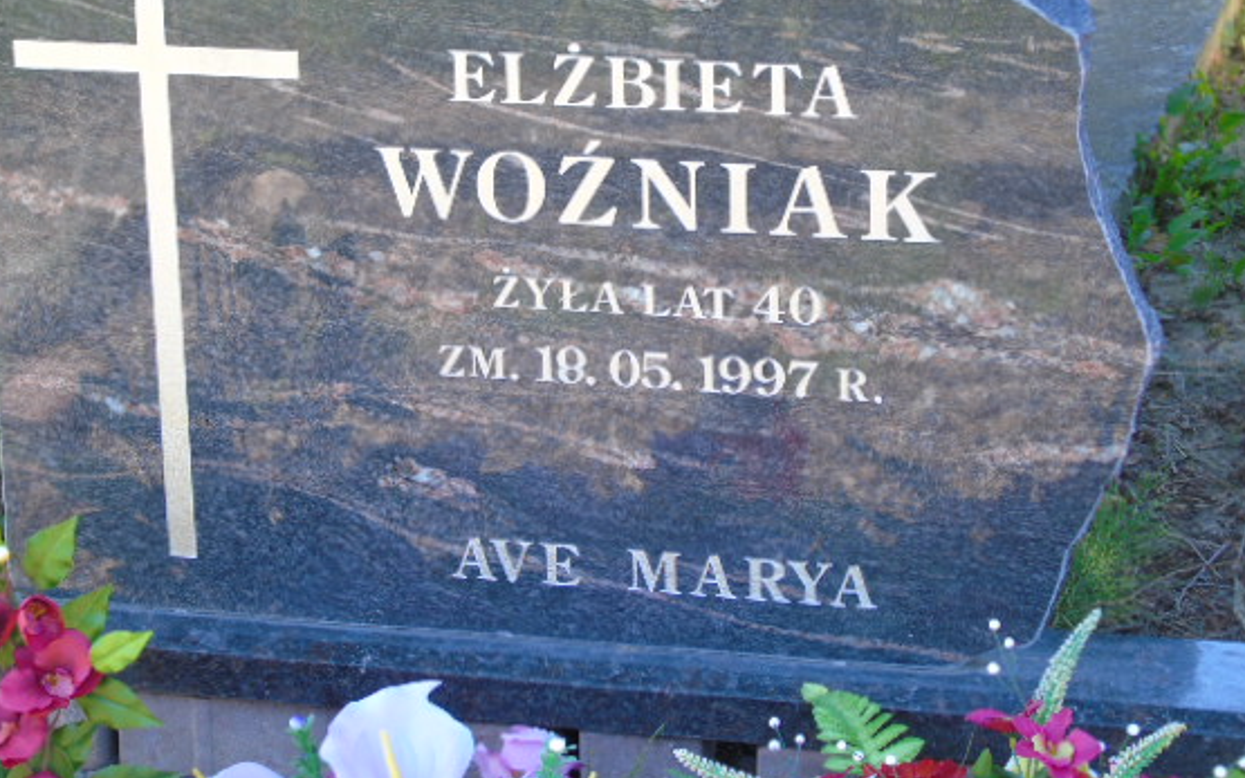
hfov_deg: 18.1
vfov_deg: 11.4
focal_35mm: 115
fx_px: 3902
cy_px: 251
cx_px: 559
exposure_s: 1/30
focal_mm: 17
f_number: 4.3
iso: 80
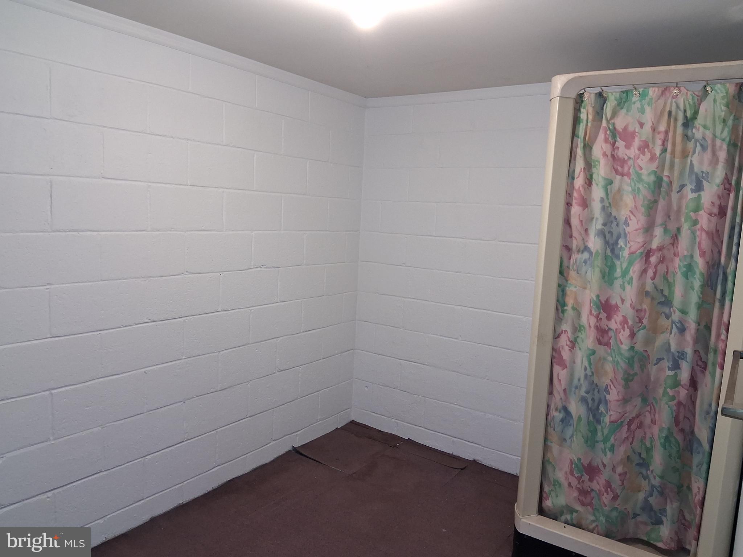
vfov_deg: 53.1
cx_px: 372
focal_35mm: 26
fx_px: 558
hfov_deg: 67.3
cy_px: 278
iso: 320
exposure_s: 1/60
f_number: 1.8
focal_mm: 3.98
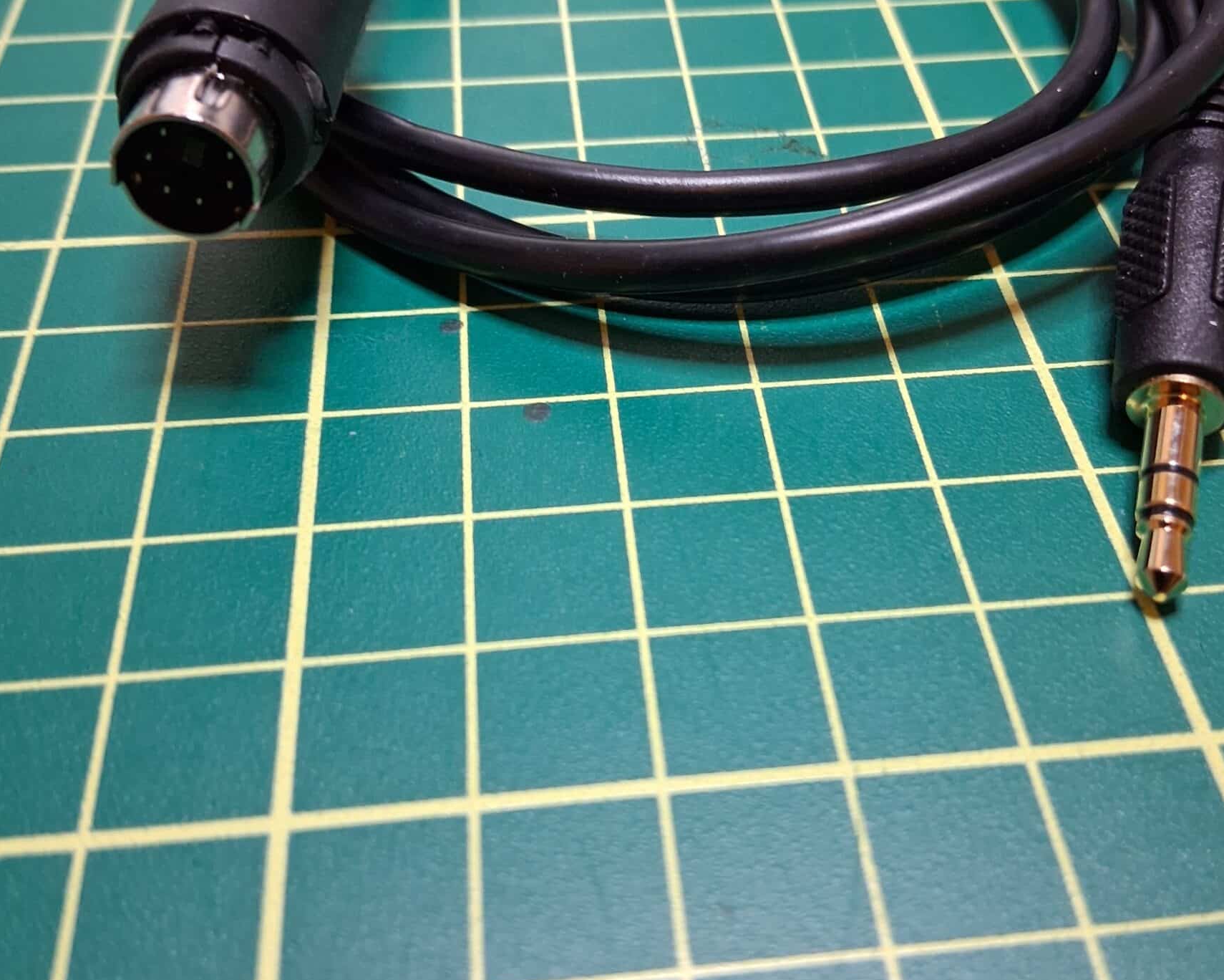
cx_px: 651
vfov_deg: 39.0
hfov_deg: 47.9
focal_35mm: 38
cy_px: 400
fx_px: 1377
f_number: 1.8
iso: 250
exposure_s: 1/60
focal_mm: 3.98
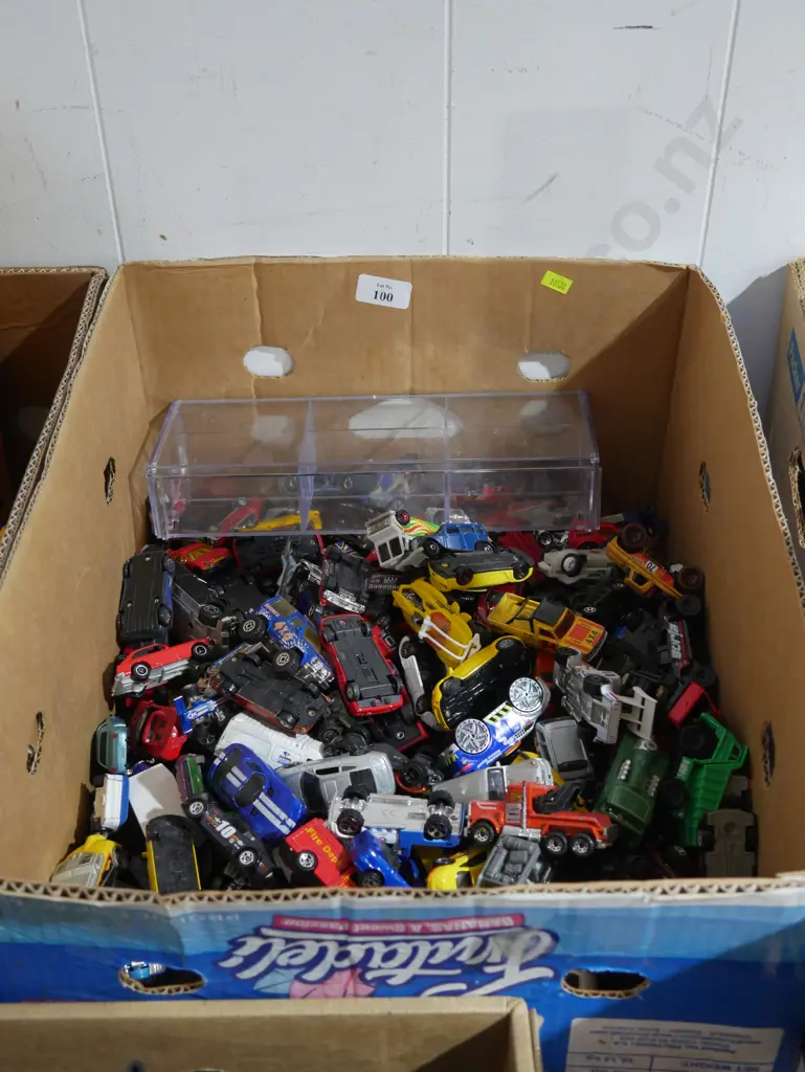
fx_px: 1363
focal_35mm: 44
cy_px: 536
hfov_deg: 32.9
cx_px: 402
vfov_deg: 42.9
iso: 2000
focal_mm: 22
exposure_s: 1/60
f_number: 4.7
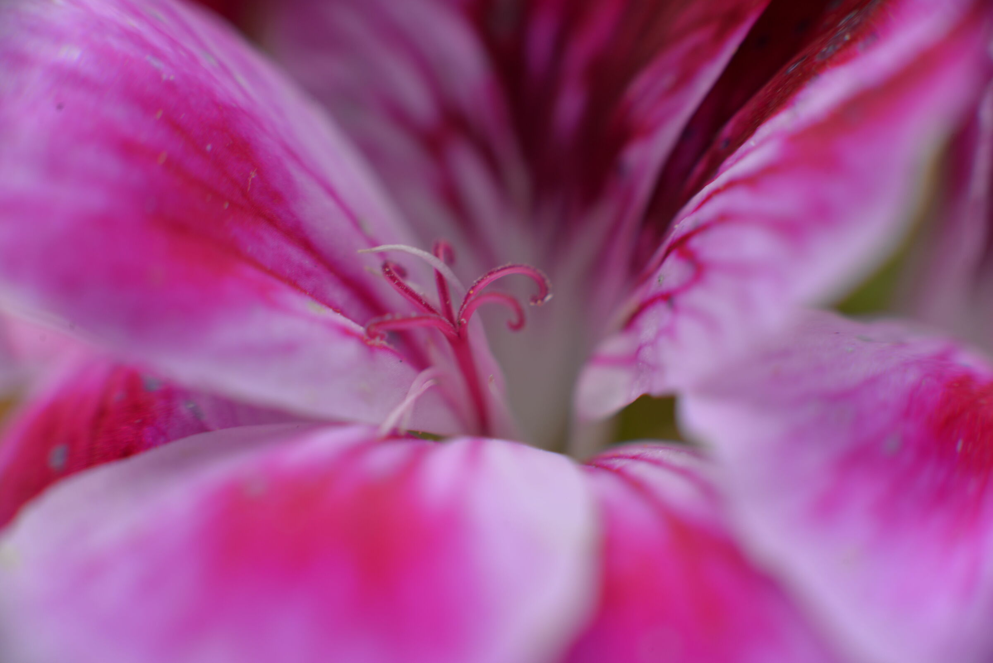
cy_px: 332
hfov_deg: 39.6
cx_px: 496
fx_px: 1380
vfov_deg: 27.0
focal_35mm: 50
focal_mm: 50
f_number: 8
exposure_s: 1/100
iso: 100
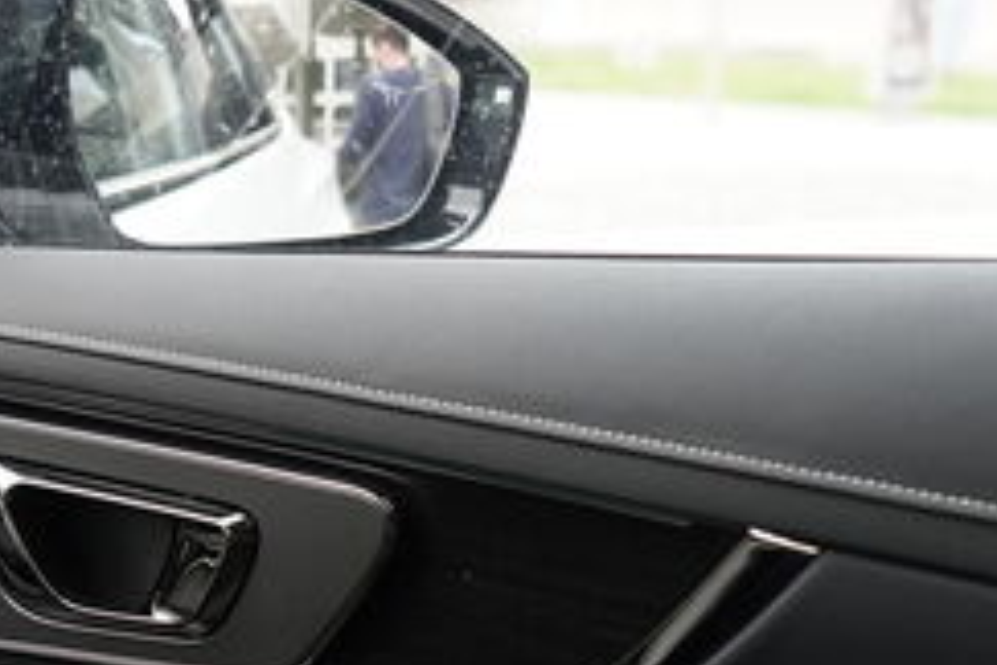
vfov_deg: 12.3
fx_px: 3018
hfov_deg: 18.2
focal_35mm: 109
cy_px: 800
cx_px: -57
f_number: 4
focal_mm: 32
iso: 320
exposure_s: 1/125
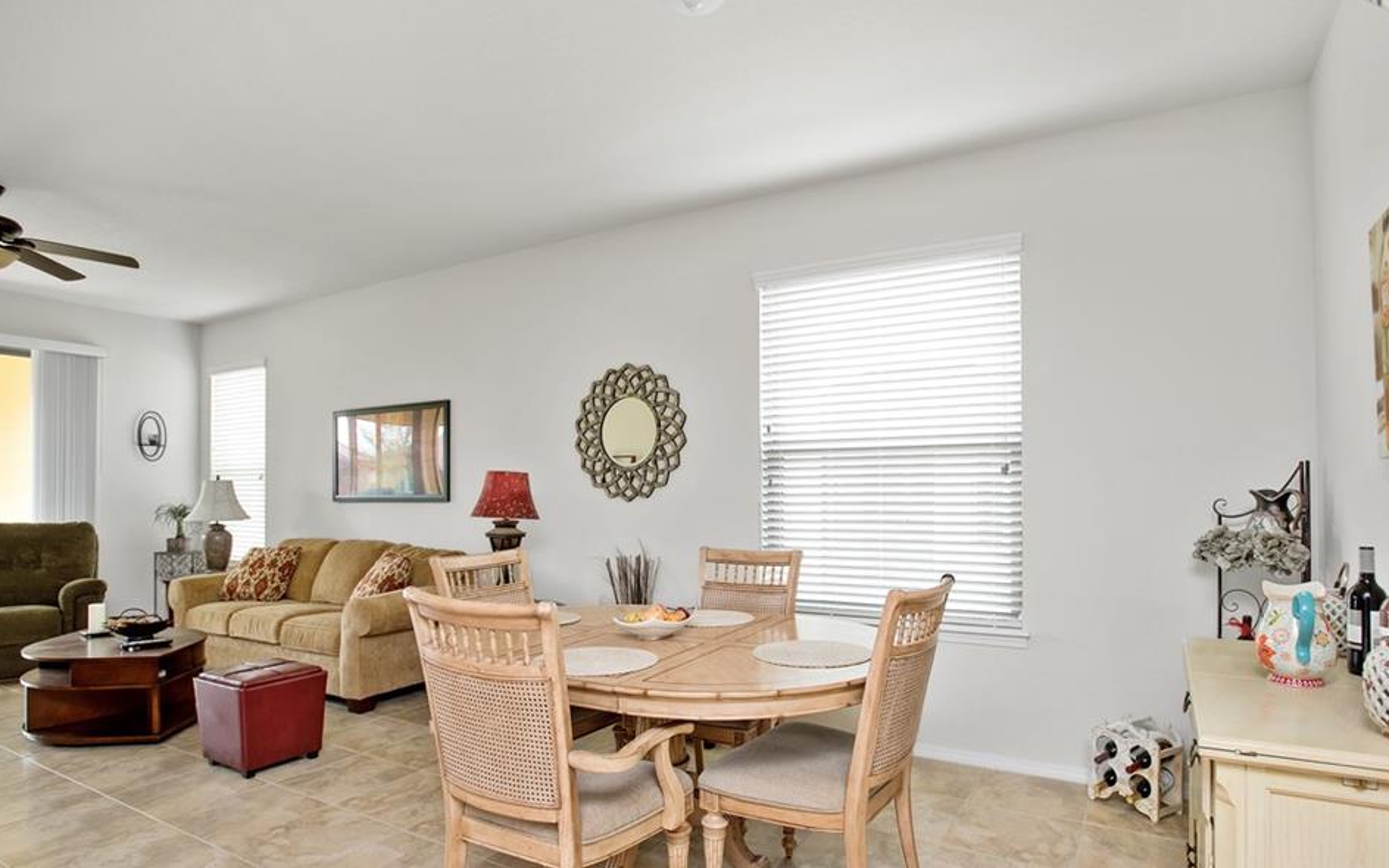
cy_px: 476
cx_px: 722
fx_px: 795
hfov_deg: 82.2
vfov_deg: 57.2
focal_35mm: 21
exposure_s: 1/30
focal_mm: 19
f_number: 7.1
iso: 400
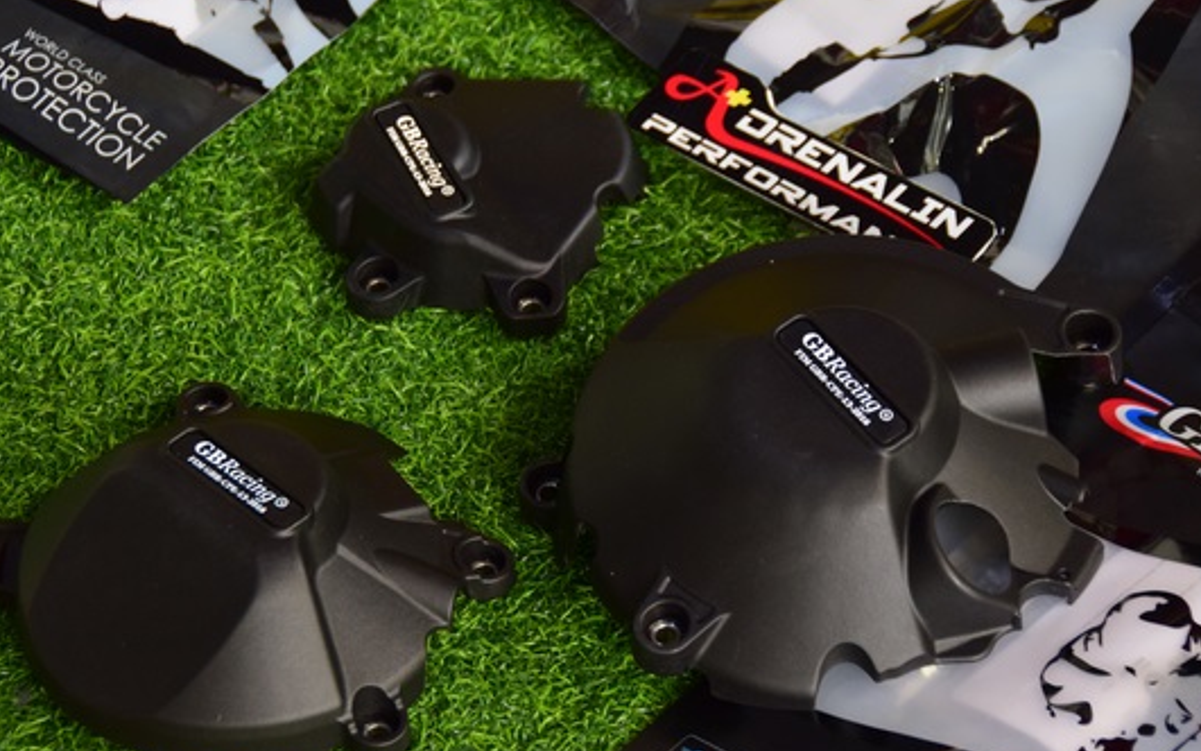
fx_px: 5434
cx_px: 574
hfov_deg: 12.6
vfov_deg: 7.9
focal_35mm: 166
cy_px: 392
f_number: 5.3
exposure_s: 1/40
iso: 1000
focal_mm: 90
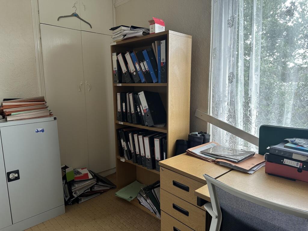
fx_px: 214
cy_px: 116
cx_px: 154
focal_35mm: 24
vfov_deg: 56.8
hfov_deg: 71.6
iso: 125
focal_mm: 6.86
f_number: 1.78
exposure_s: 1/121
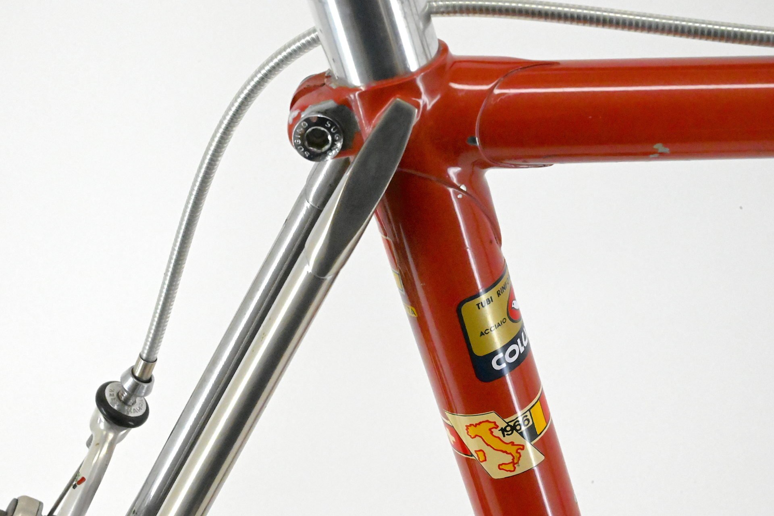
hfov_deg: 28.9
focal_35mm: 70
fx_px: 1505
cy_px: 258
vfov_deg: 19.4
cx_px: 387
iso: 25600
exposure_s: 1/640
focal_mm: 70
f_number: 20
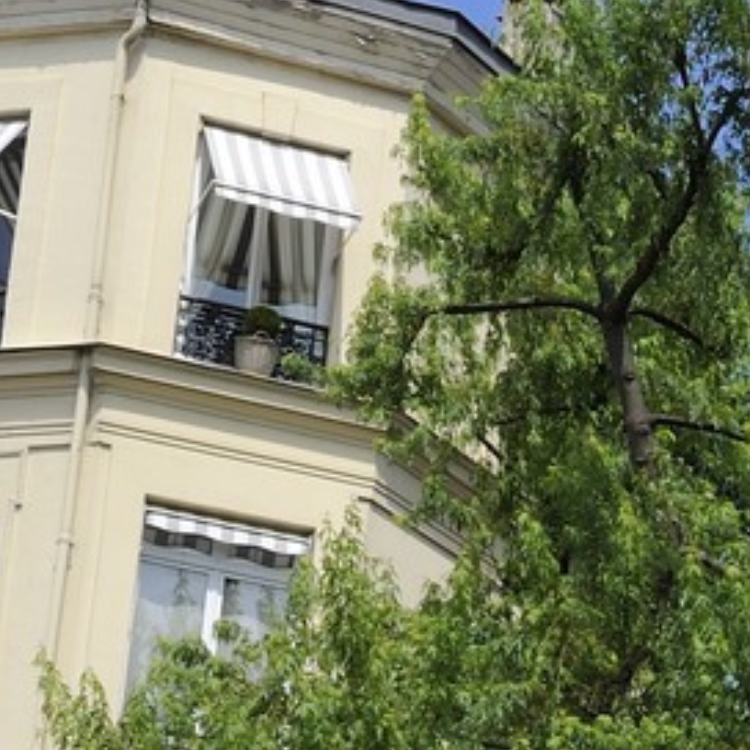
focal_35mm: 190
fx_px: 4657
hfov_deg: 8.2
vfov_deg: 9.0
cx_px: 2005
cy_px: 1117
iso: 200
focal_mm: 38
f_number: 11
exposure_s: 1/200
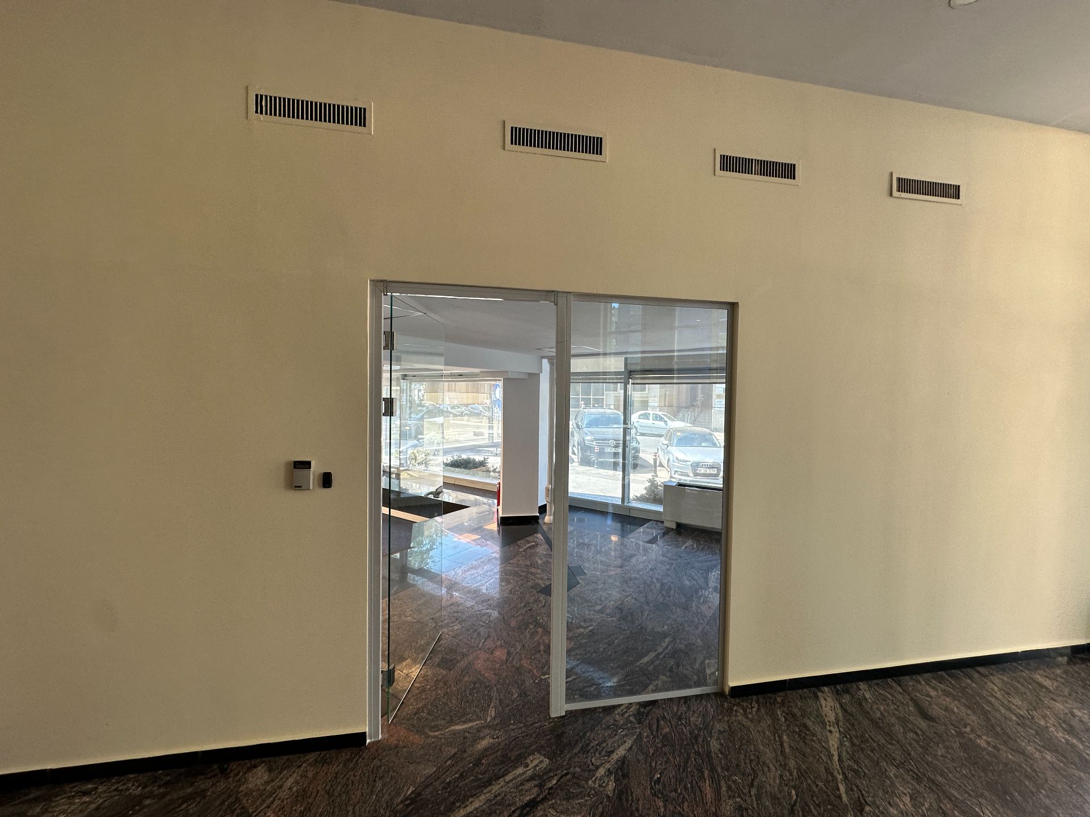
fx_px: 441
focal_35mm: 14
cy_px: 408
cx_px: 545
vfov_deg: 85.7
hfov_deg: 102.1
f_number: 2.2
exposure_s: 1/100
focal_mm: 2.22
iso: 80
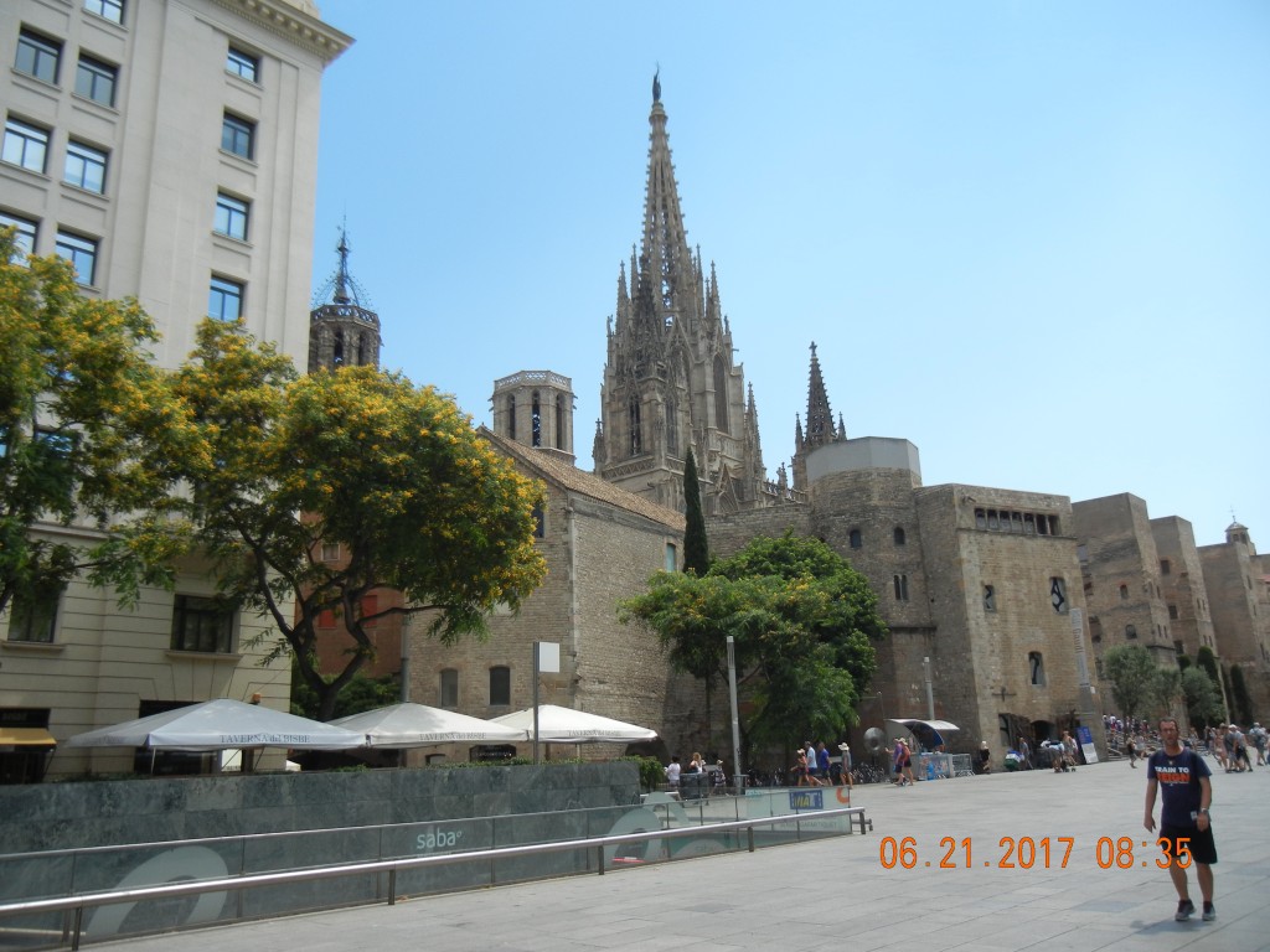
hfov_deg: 60.0
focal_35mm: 30
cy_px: 476
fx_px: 1101
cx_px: 635
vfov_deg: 46.8
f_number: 7
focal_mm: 5.4
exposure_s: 1/334
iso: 160
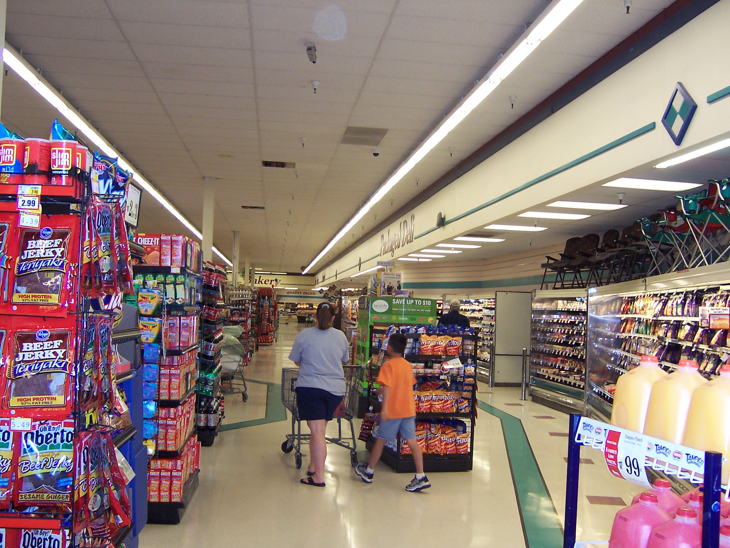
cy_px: 274
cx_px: 365
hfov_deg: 51.4
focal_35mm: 36
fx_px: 759
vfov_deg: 39.7
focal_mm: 5.6
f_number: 2.8
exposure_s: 1/60
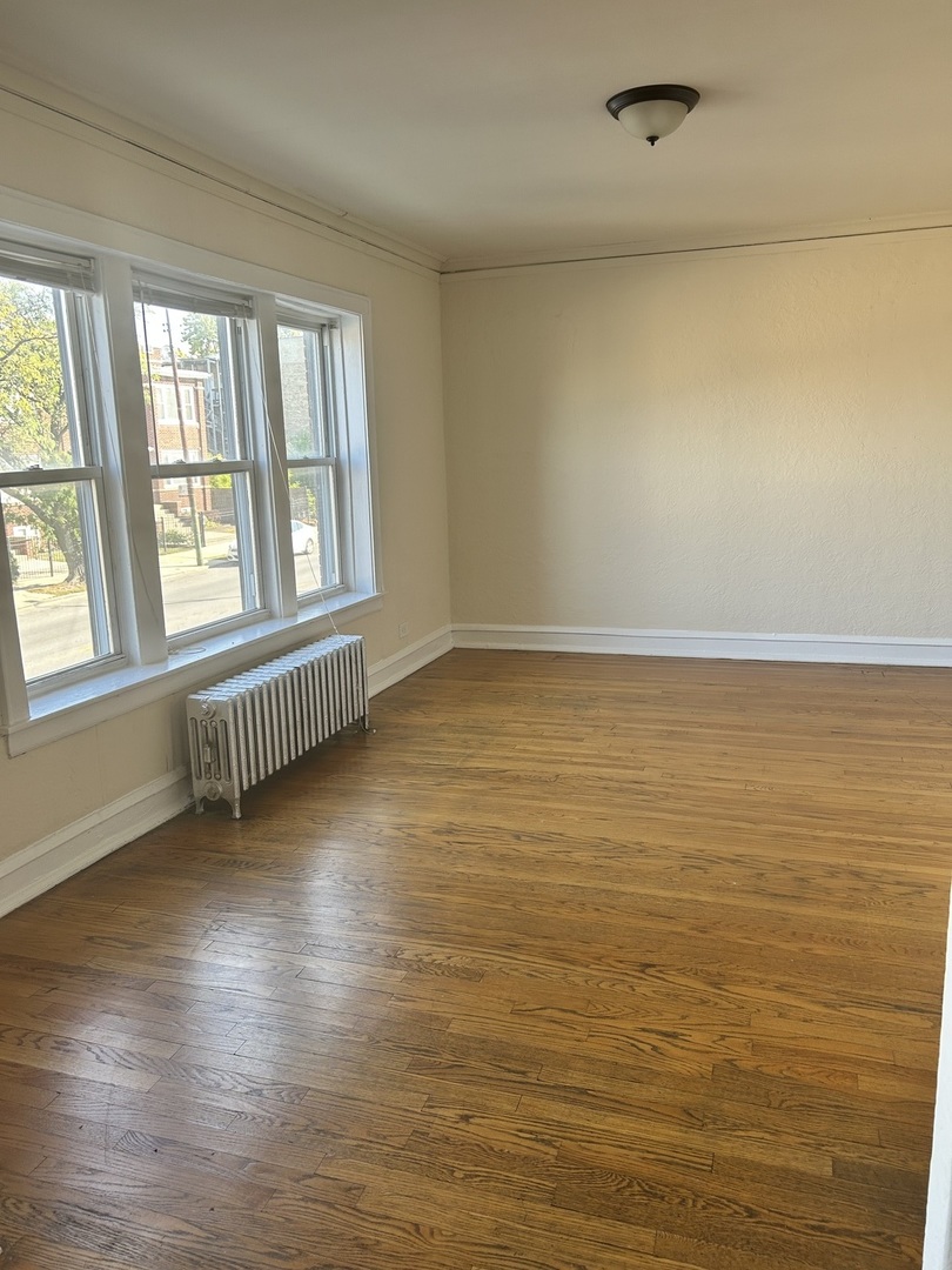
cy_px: 635
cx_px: 476
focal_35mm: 26
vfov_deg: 67.3
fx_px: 953
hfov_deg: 53.1
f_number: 1.5
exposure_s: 1/121
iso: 64
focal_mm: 5.7
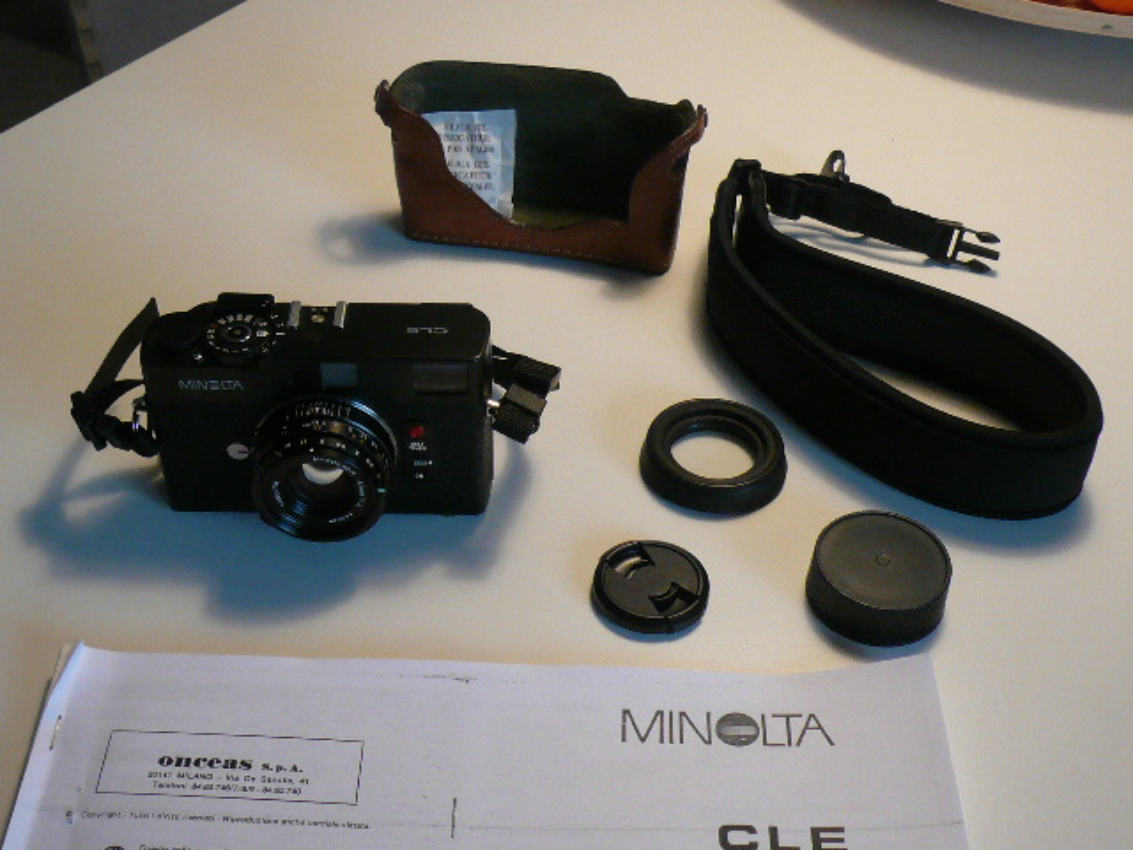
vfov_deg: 32.2
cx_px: 566
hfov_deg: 42.1
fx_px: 1473
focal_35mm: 45
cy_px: 425
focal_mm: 4.9
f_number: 2.9
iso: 200
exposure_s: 1/60
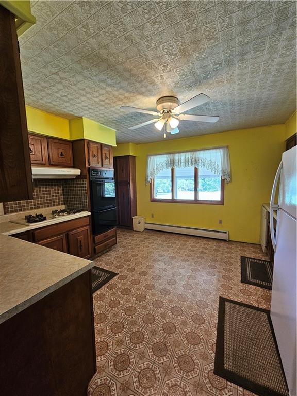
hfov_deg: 89.9
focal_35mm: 13
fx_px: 149
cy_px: 198
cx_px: 148
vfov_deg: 106.2
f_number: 2.2
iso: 200
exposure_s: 1/60
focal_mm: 2.2
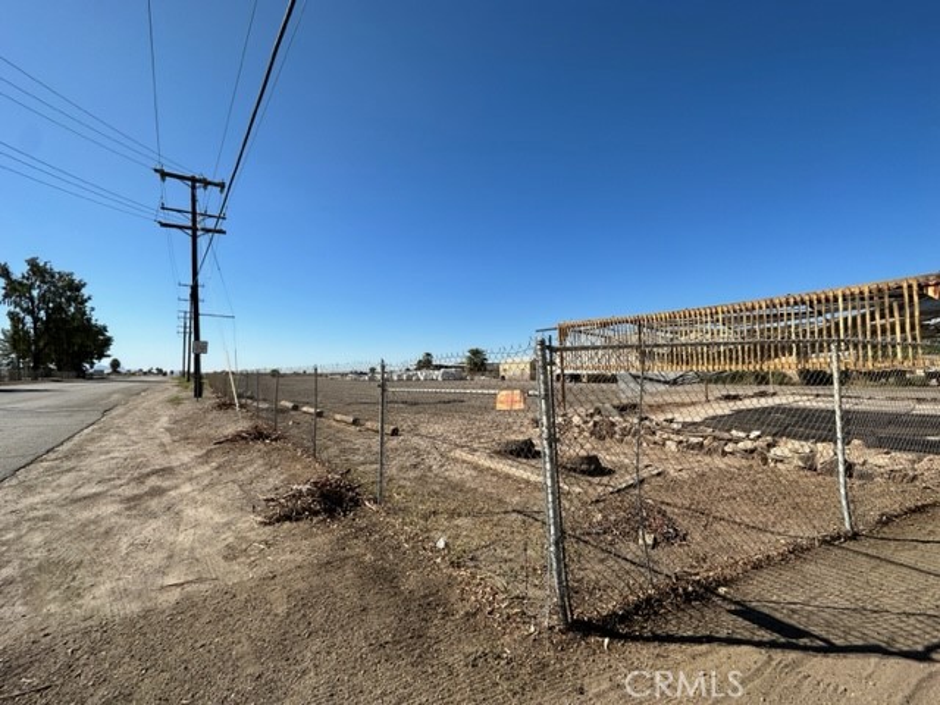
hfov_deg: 102.1
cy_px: 352
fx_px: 380
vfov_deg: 85.7
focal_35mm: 14
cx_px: 470
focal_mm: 2.22
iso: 50
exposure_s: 1/2747
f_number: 2.2
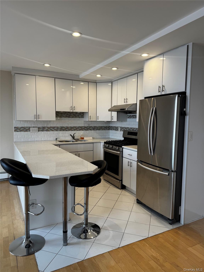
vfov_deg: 71.6
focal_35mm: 24
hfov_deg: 56.8
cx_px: 102
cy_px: 136
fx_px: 189
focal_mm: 6.76
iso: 80
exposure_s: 1/120
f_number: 1.78
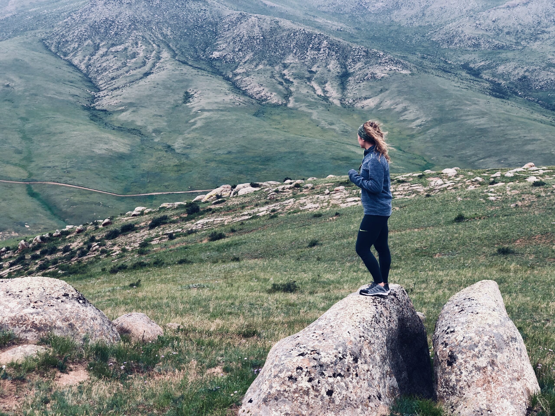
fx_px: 834
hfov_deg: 36.8
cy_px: 208
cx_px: 278
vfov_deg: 28.0
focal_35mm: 52
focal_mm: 6
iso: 20
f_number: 2.4
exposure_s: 1/120
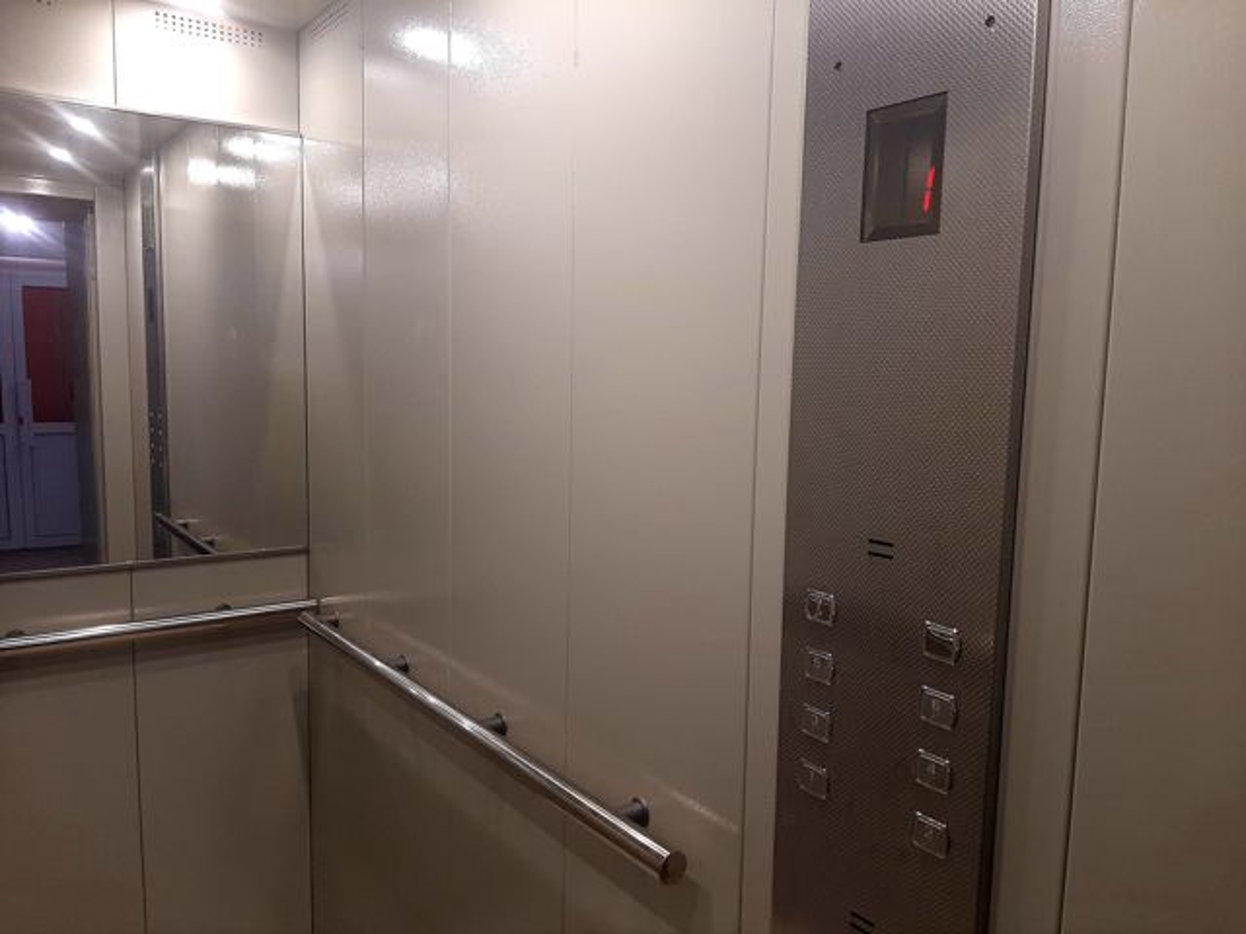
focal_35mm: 27
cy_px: 467
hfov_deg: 65.3
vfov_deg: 51.4
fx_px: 972
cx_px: 623
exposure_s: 1/50
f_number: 1.7
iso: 64
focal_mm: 3.93
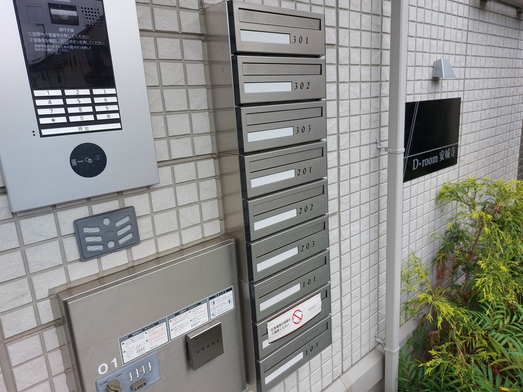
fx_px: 363
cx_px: 262
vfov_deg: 56.8
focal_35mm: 24
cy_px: 196
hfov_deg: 71.6
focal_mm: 5.23
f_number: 1.8
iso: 25
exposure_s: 1/460
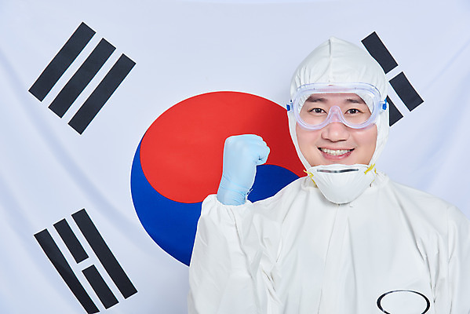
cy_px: 157
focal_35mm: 125
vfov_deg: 11.0
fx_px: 1633
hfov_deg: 16.4
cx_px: 235
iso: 100
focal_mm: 125
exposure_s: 1/125
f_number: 14
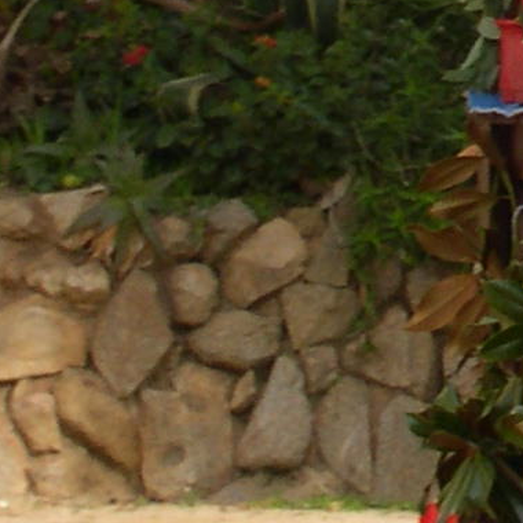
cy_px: -628
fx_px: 10290
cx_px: 1290
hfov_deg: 2.9
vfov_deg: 2.9
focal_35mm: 602
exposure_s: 1/156
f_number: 4.9
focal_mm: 24
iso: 100
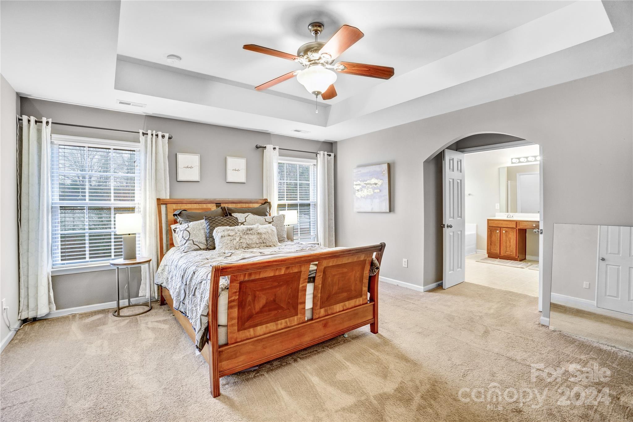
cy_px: 211
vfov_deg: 77.3
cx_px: 316
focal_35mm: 15
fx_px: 264
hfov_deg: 100.4
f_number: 9
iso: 250
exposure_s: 1.3
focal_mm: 10
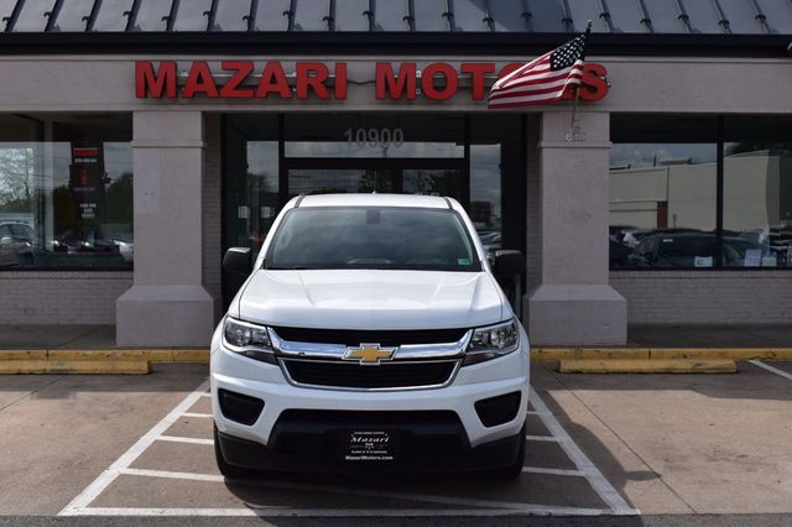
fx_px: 989
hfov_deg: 43.6
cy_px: 264
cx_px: 396
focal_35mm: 45
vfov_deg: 29.8
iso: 250
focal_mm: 30
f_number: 11
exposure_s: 1/500
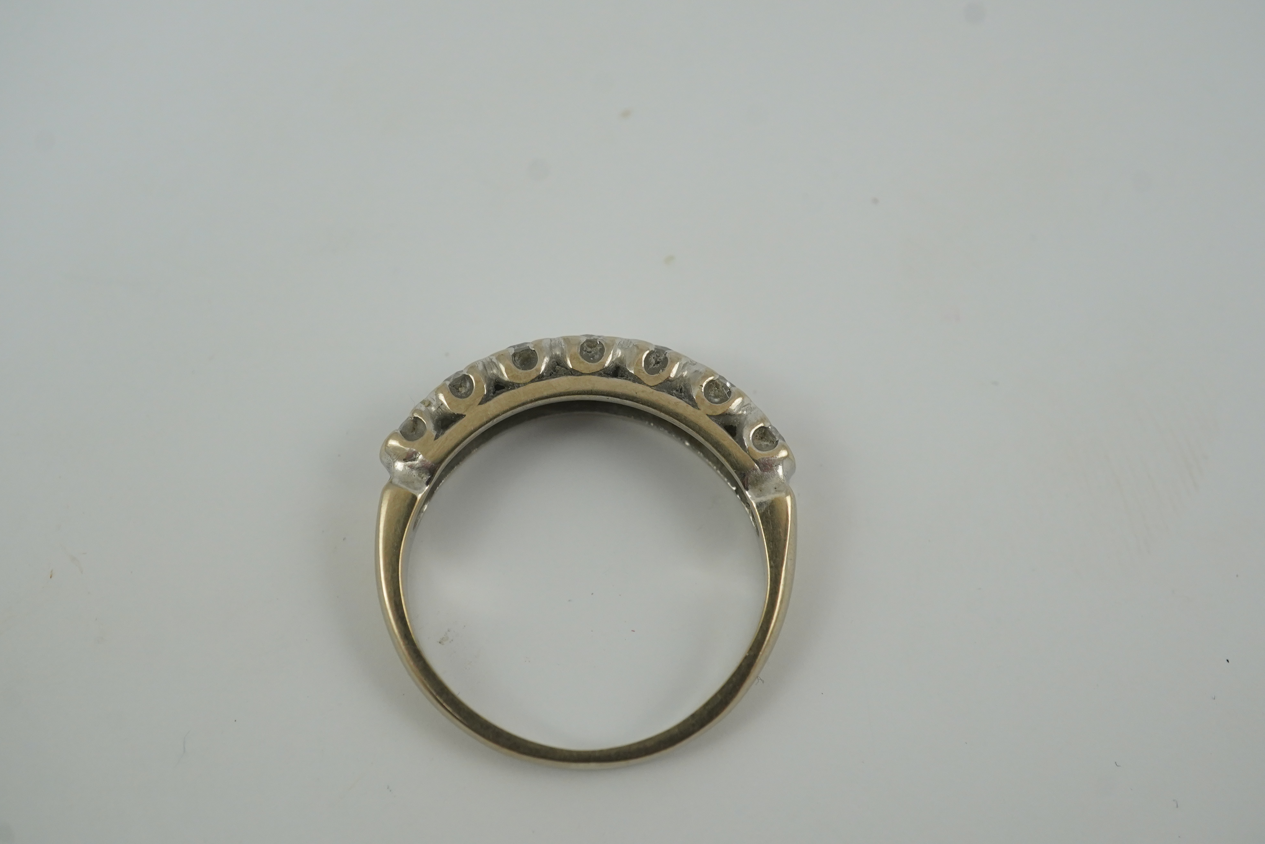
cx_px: 632
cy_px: 422
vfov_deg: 29.9
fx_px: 1581
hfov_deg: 43.6
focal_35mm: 45
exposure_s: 1/200
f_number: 7.1
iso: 1250
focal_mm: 30
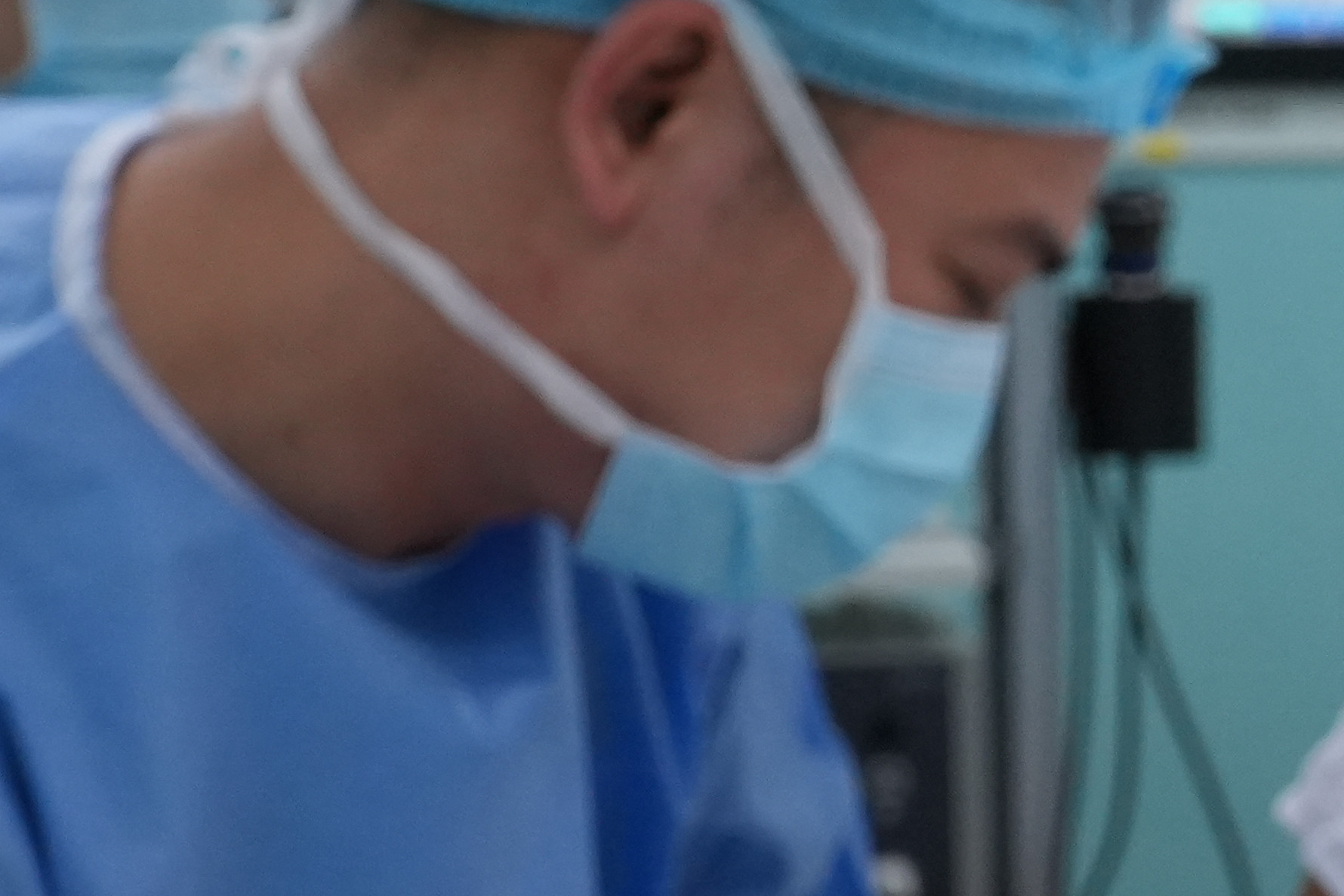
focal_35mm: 162
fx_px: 6038
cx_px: 1631
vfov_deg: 8.5
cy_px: 625
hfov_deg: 12.4
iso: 1000
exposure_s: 1/125
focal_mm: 31
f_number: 6.3
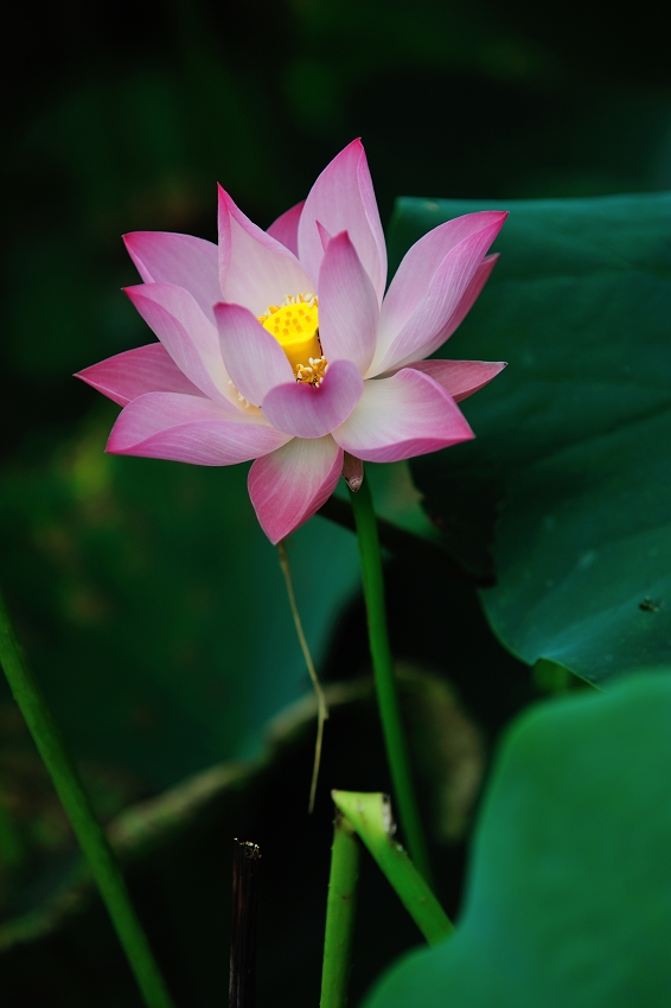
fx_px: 5596
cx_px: 336
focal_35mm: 200
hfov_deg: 6.9
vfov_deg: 10.3
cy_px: 504
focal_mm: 200
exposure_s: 1/500
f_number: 4
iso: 200
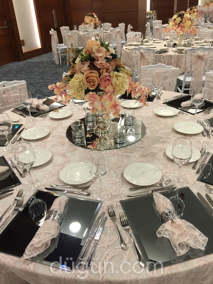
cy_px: 142
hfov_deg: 48.2
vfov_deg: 61.7
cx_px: 106
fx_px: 238
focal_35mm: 29
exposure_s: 1/33
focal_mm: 4.15
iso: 64
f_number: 2.2
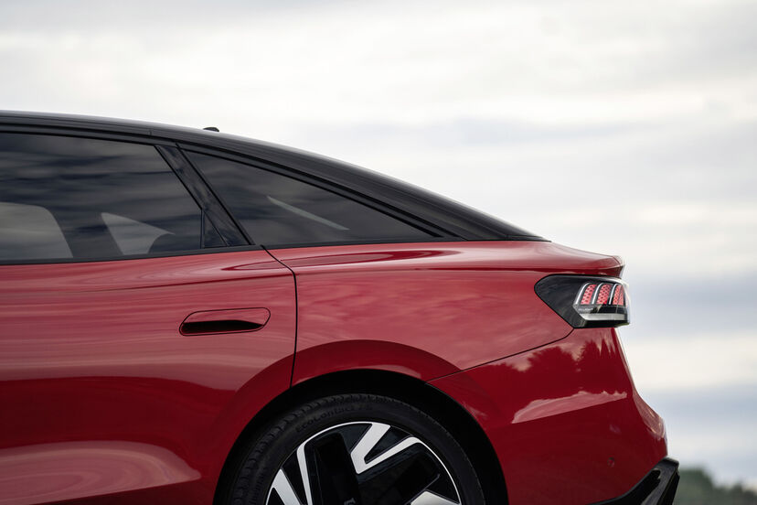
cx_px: 378
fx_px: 3175
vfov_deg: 9.1
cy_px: 252
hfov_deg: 13.6
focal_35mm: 151
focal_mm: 151
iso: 100
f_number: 2.8
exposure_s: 1/160
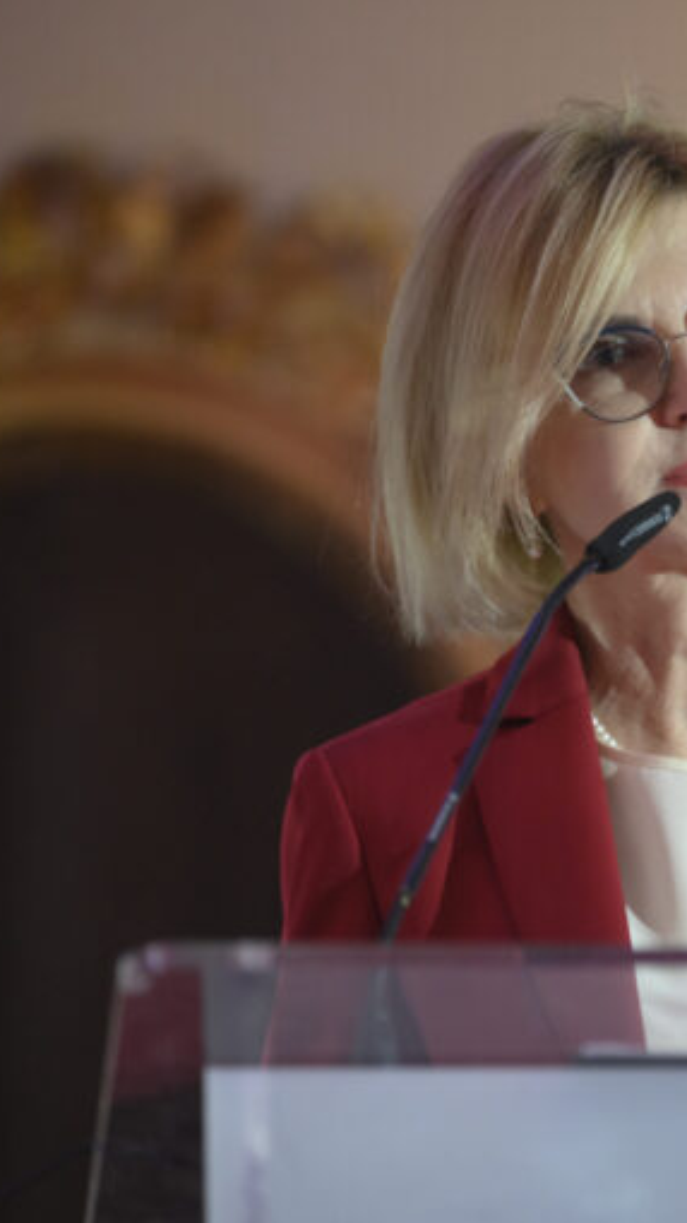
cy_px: 612
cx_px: 656
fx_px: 10242
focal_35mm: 316
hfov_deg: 3.8
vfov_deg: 6.8
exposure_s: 1/160
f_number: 2.8
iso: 3200
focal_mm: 200
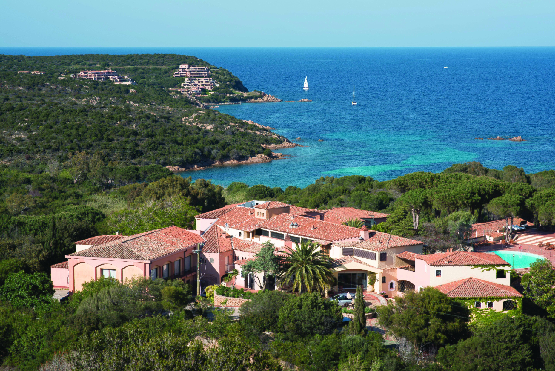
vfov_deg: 16.1
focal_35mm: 85
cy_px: 186
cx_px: 278
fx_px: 1311
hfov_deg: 23.9
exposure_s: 1/250
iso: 100
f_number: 8
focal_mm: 85
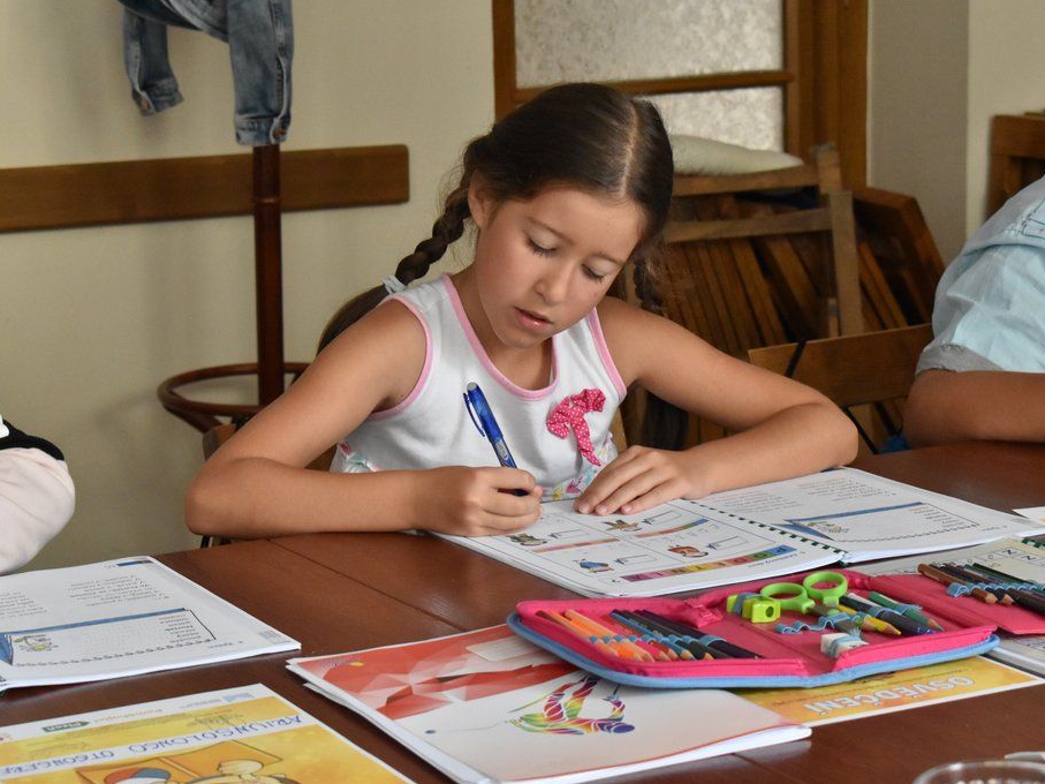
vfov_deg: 16.5
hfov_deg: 21.9
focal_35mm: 90
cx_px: 552
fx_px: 2703
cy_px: 391
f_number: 8
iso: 2800
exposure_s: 1/100
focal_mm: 55
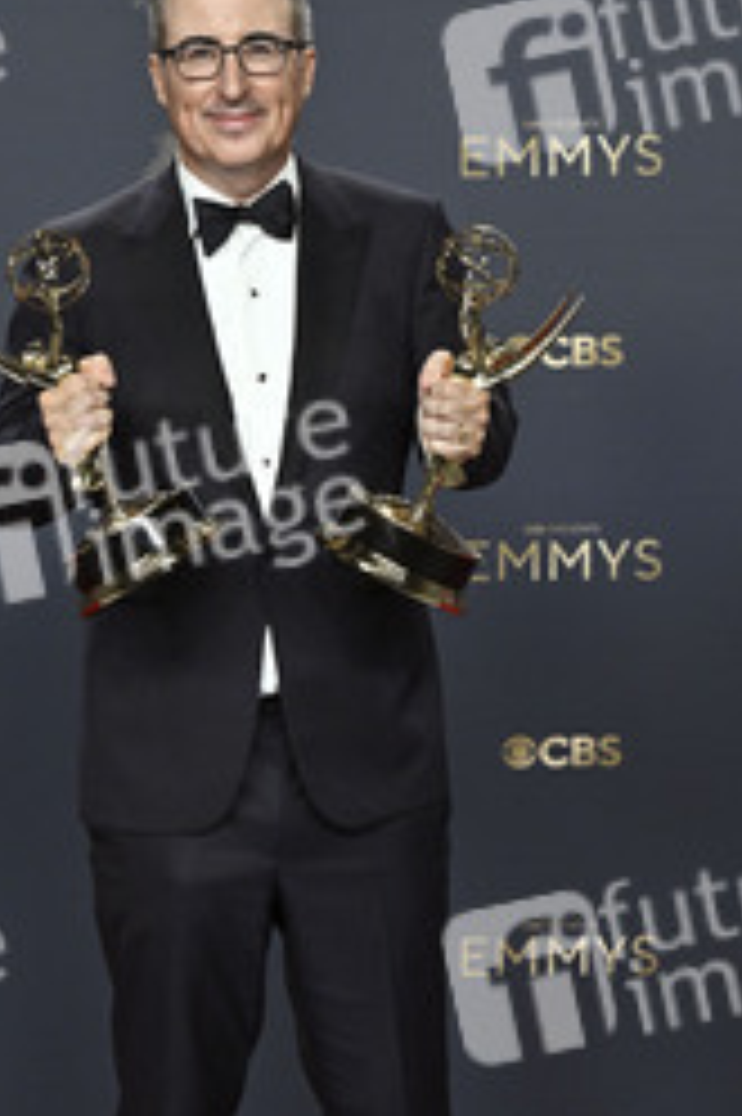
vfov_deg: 16.9
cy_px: 734
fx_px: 3746
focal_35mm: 121
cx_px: 265
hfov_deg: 11.3
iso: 2000
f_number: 4.5
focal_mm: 75
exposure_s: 1/250
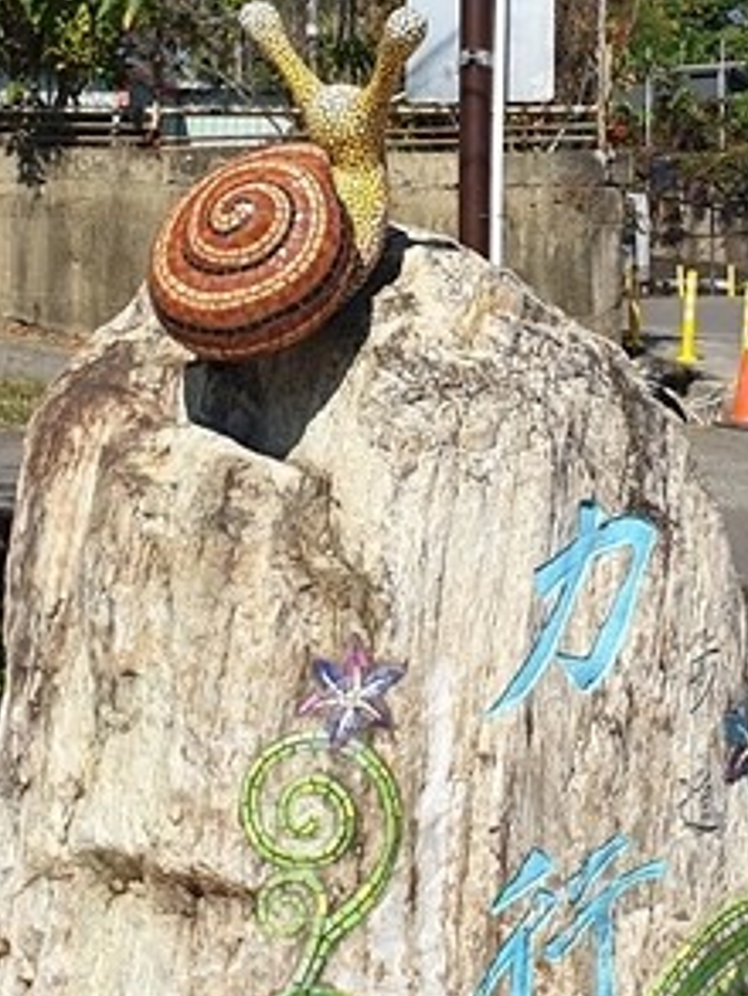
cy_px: 258
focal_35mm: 71
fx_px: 2044
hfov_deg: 20.7
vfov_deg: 27.1
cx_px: 408
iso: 50
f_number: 2.4
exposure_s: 1/1637
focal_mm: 4.3
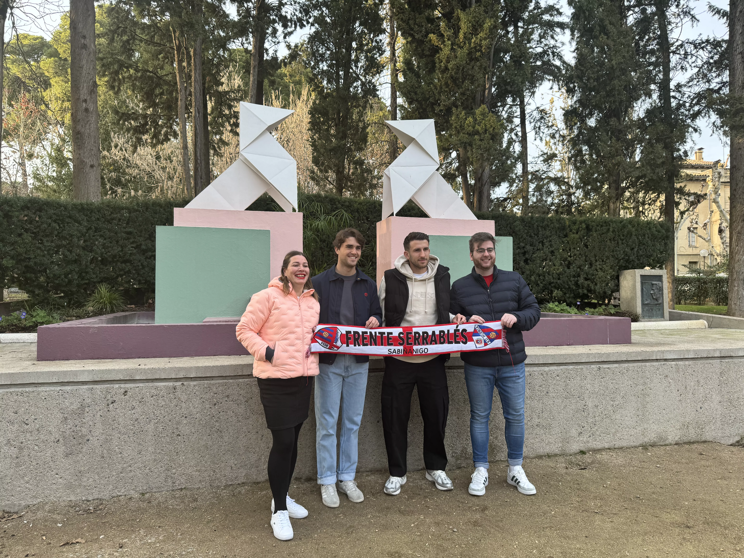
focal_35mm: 24
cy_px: 279
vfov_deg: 56.8
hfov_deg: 71.6
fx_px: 516
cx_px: 372
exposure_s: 1/223
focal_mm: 6.86
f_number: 1.78
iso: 64
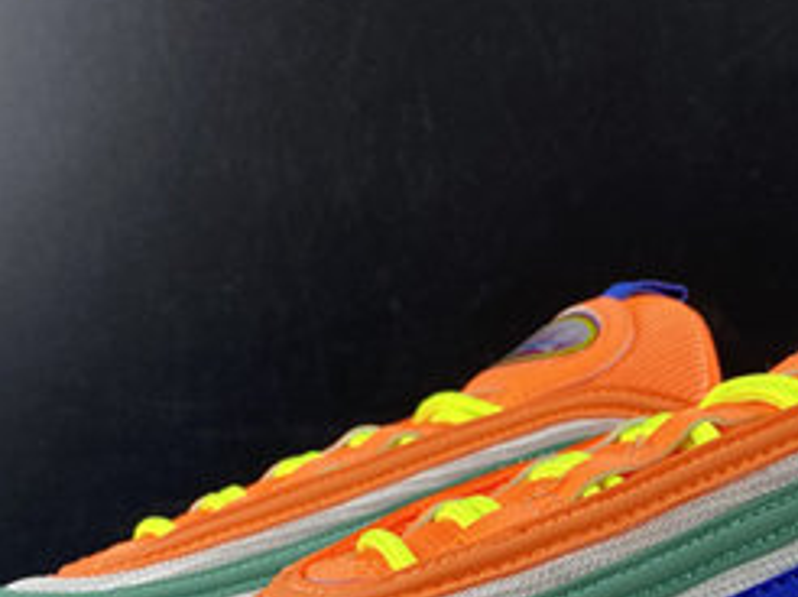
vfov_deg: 19.4
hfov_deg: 26.2
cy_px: 569
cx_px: 551
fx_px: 1704
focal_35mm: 74
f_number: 1.8
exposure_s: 1/100
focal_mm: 4.25
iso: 64
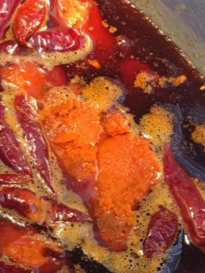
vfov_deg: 15.1
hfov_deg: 10.9
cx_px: -172
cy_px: 328
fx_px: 995
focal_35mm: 126
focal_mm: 4.15
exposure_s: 1/33
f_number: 2.2
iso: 32
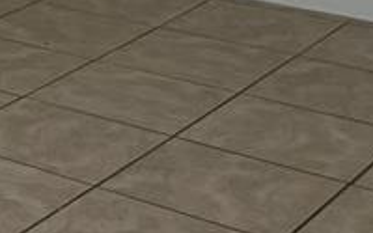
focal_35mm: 130
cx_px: -421
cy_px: -123
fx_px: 1322
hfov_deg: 13.3
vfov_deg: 9.8
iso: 200
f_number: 1.78
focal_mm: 6.76
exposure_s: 1/121
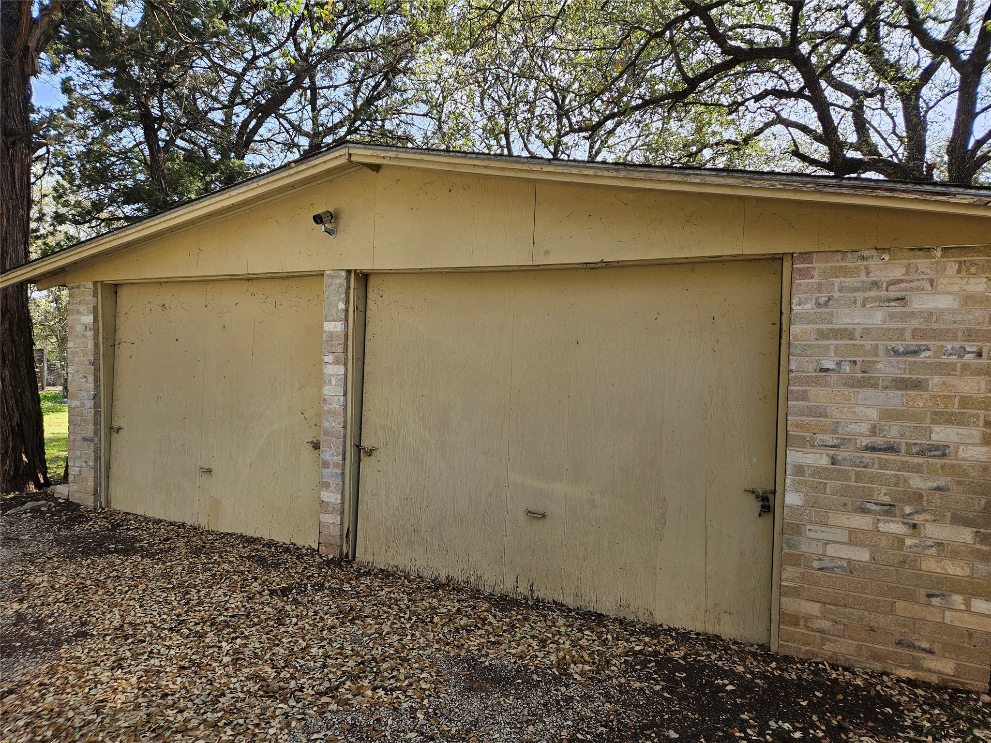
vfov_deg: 58.9
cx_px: 496
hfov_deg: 73.9
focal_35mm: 23
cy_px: 372
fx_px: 658
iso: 25
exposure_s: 1/228
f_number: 1.8
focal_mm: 5.4
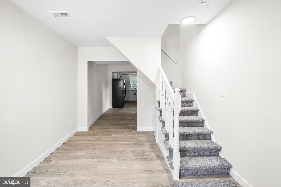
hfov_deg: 96.7
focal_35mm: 16
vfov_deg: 73.7
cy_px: 94
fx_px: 125
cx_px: 140
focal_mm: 16
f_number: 4
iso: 1600
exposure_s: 1/160
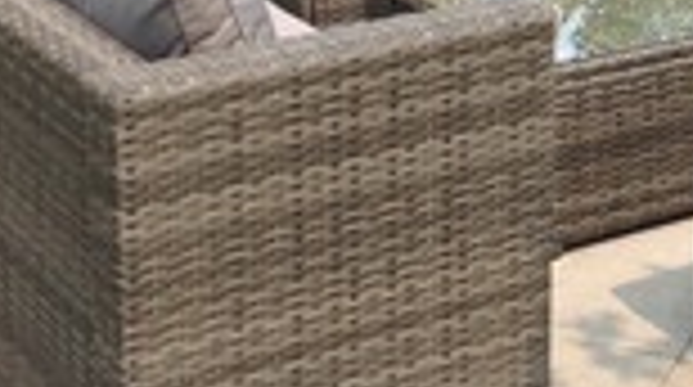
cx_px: 637
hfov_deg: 15.5
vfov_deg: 8.7
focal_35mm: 137
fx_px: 2513
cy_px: -79
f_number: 2.4
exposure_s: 1/864
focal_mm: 4.28
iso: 50
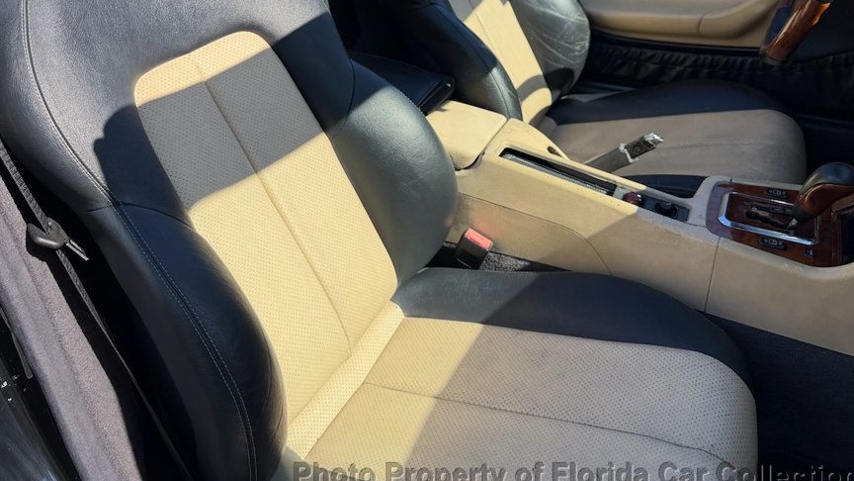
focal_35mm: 31
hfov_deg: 62.6
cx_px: 403
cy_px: 129
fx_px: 702
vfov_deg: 37.0
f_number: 1.78
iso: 80
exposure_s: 1/1949
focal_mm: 6.76
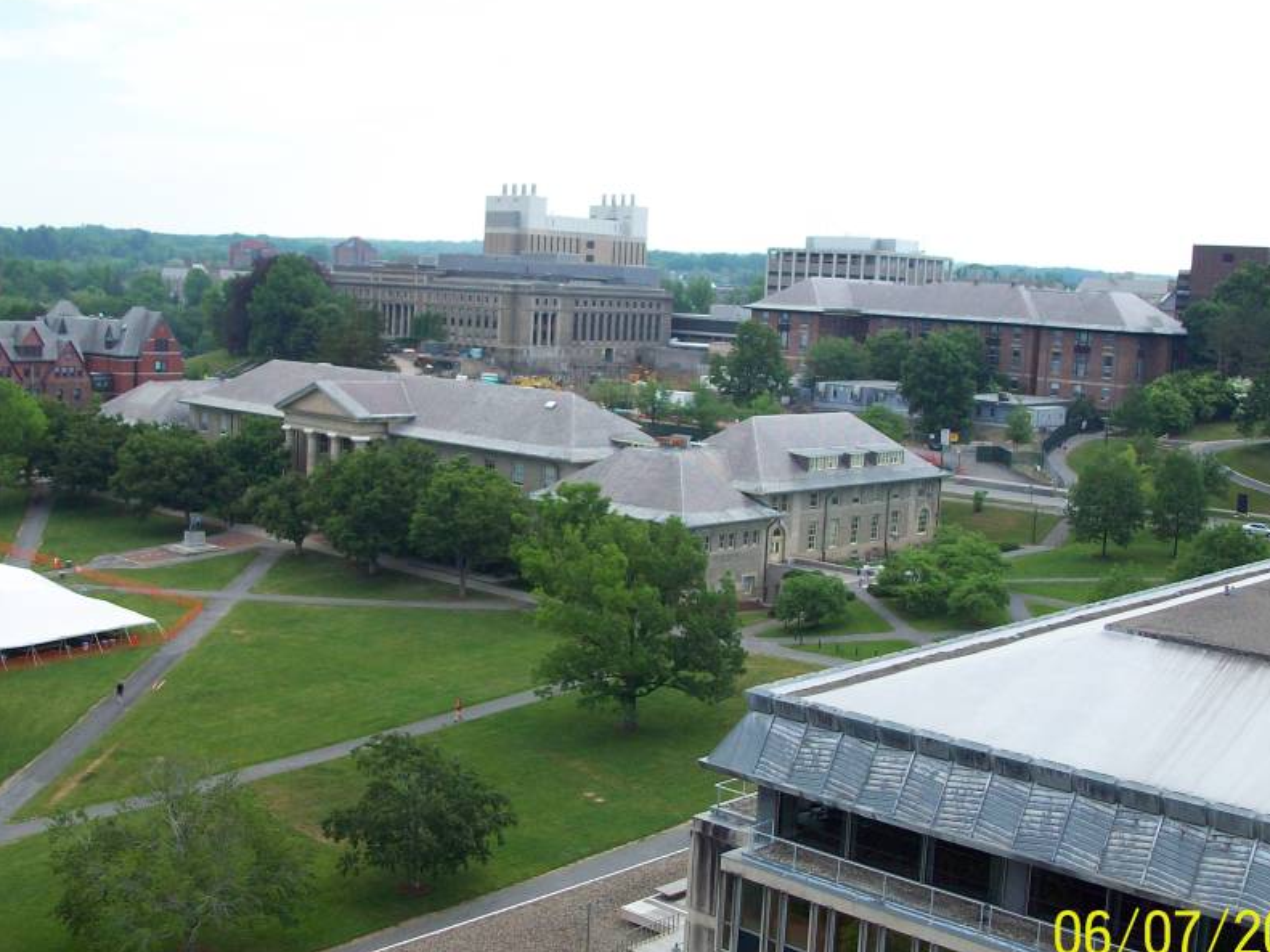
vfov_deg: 32.9
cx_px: 613
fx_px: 1614
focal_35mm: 44
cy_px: 466
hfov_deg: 42.9
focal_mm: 5.7
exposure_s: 1/657
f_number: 2.8
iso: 80
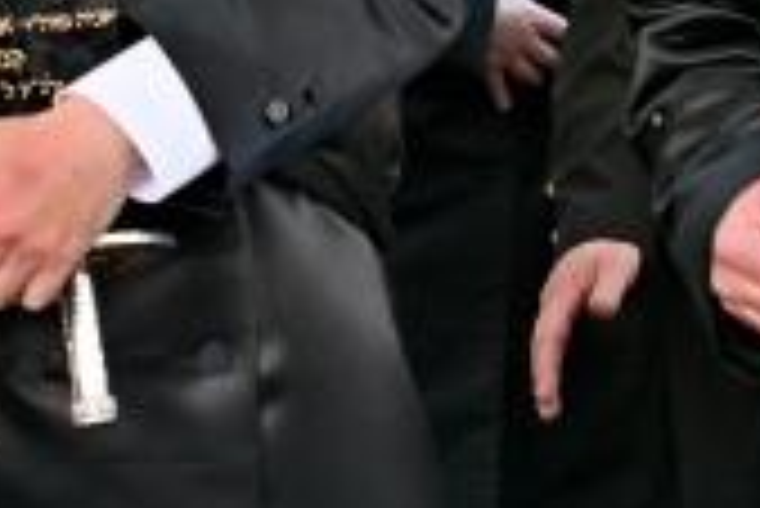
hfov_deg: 14.1
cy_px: -375
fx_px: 3064
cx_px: 540
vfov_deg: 9.1
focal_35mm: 145
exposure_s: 1/200
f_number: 4
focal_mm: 24
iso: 125
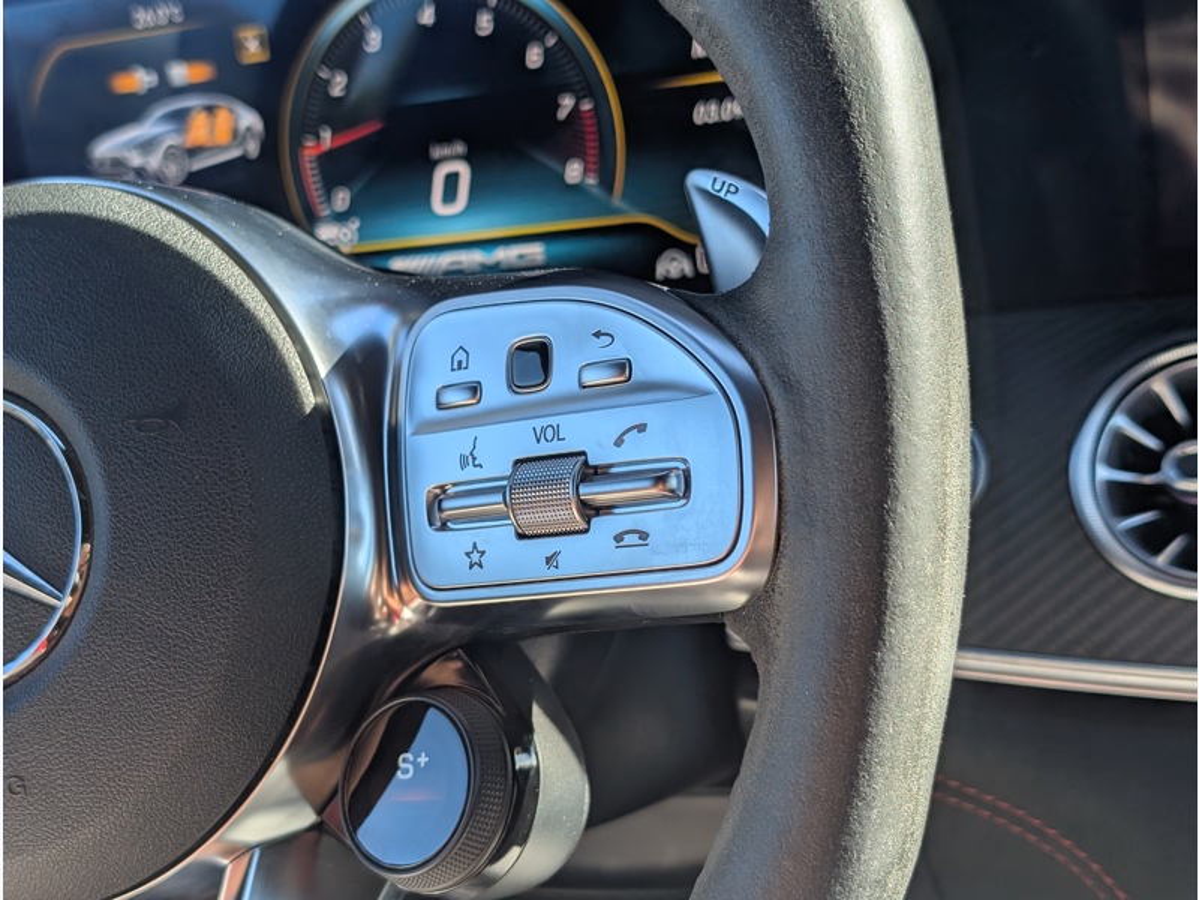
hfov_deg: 38.9
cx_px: 600
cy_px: 450
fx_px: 1697
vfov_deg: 29.7
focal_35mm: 49
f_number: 1.68
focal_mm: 6.9
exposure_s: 1/190
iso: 21
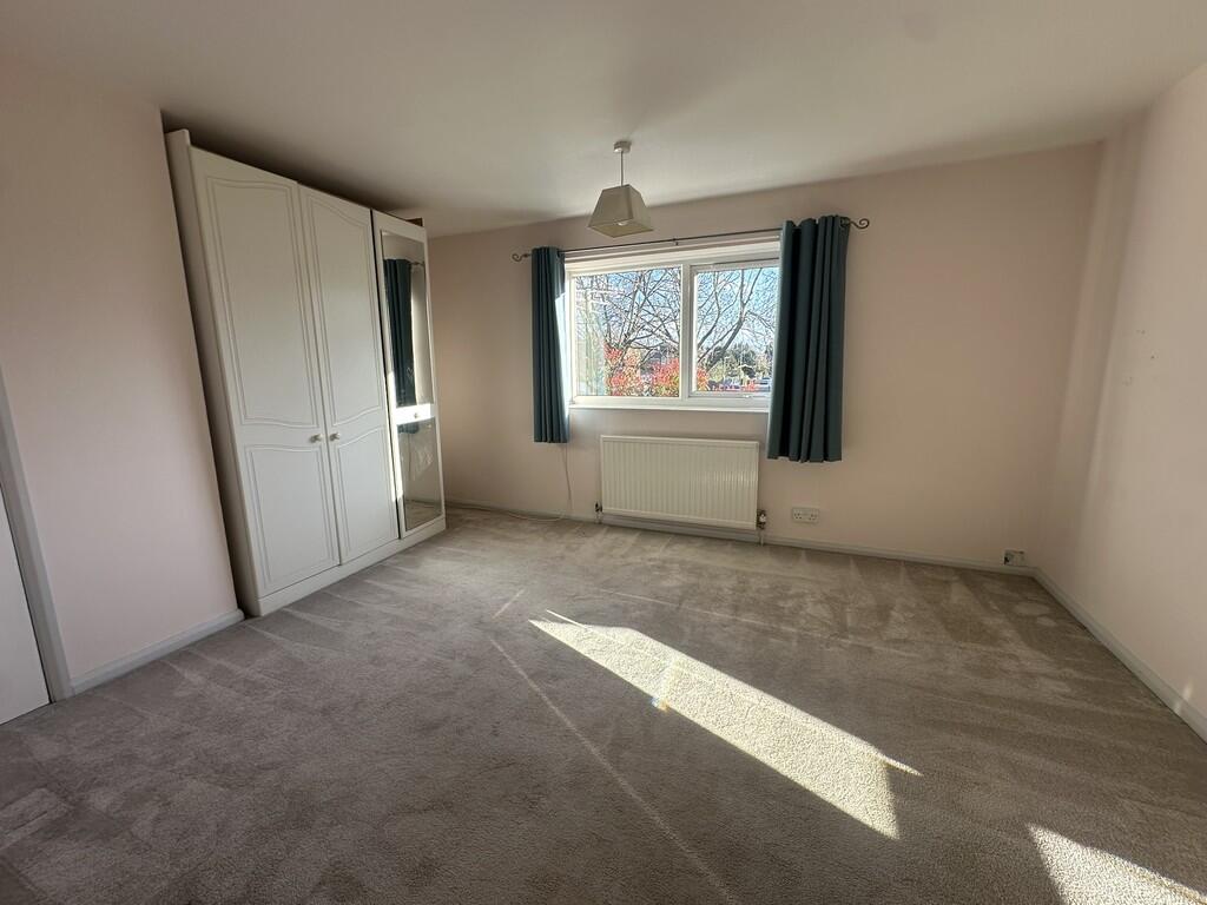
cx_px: 604
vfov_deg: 85.7
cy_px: 452
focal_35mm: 14
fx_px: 488
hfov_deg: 102.1
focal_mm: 2.22
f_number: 2.2
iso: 40
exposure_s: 1/176
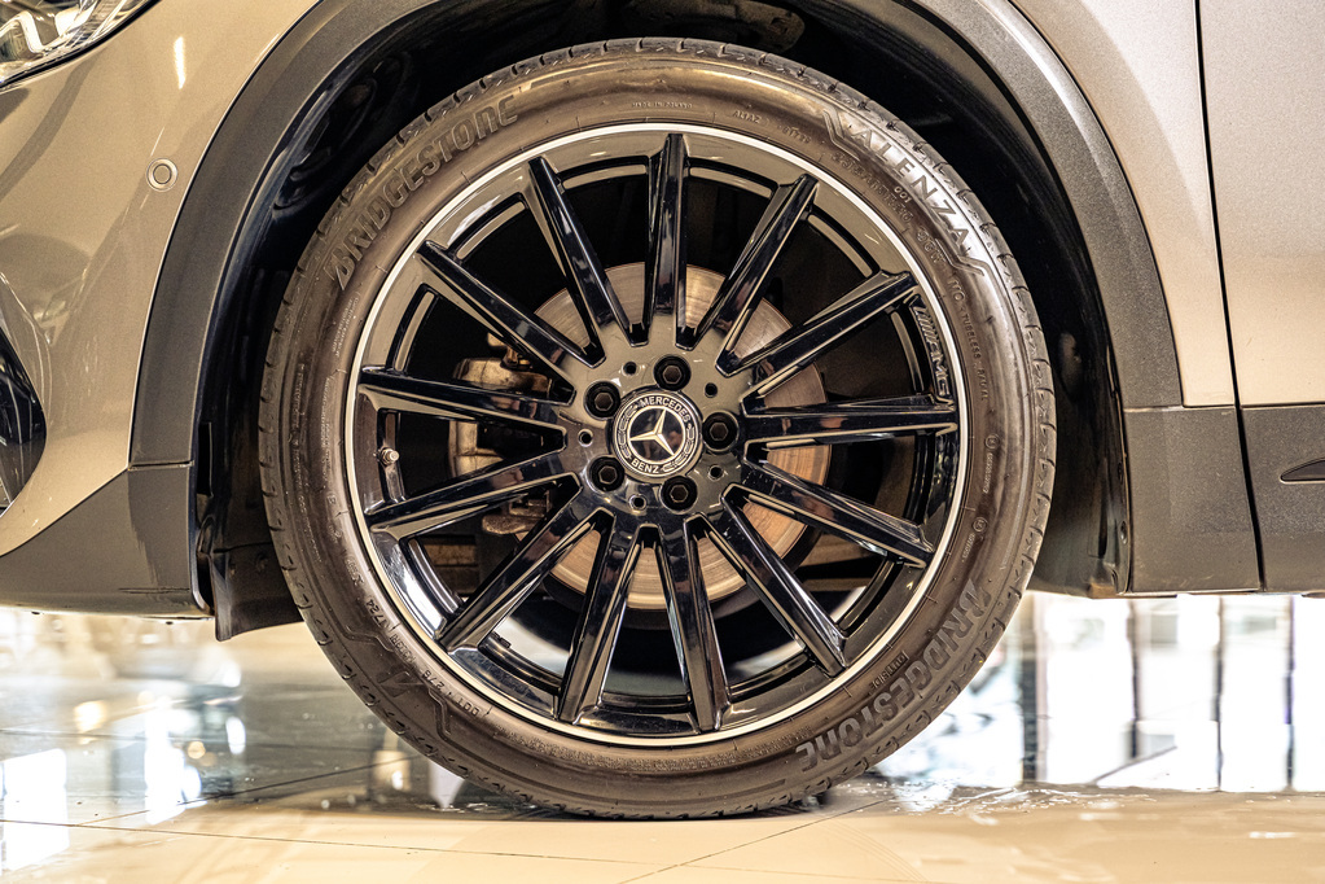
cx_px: 662
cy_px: 442
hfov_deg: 27.0
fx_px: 2760
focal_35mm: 75
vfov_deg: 18.2
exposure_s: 1/160
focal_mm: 75
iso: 1600
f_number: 4
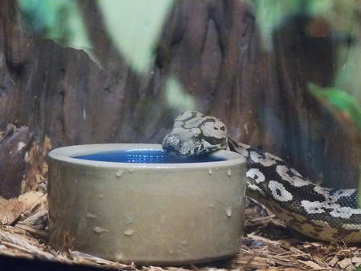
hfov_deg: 14.6
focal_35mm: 135
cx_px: 180
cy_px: 136
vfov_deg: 11.0
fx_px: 1409
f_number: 2.8
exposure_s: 1/10
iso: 1600
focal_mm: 28.8
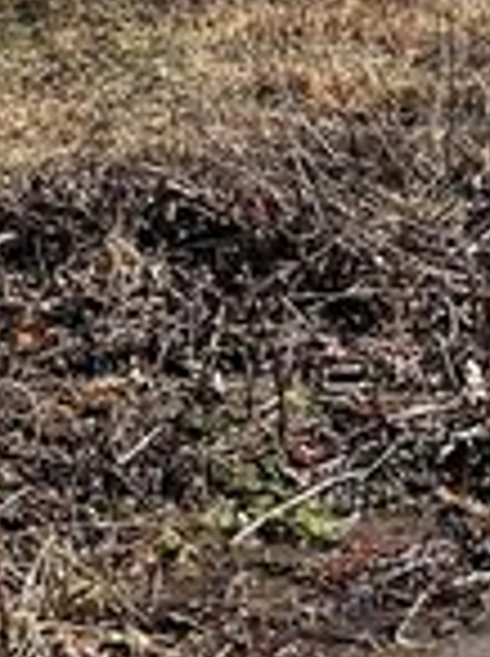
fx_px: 2253
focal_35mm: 119
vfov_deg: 16.0
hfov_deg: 12.4
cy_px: -101
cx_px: 346
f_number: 1.6
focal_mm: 5.1
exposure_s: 1/1117
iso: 50
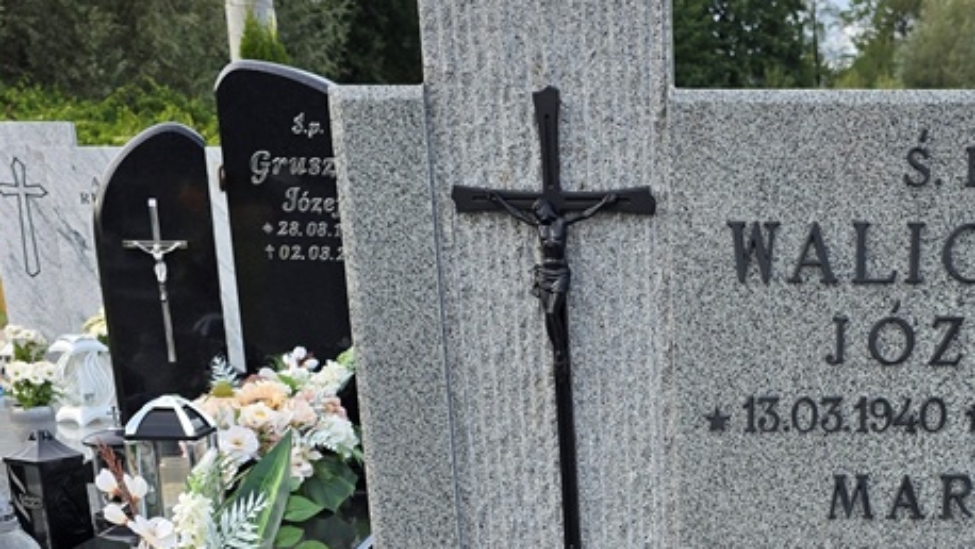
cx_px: 794
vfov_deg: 19.8
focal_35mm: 56
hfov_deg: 35.9
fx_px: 1448
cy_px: 706
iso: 16
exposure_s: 1/180
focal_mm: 6.3
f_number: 1.7
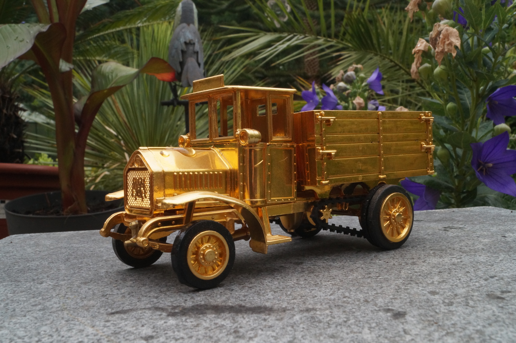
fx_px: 559
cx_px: 258
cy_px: 172
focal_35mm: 39
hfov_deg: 49.6
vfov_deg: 34.2
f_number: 22
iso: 1000
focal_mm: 26
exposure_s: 1/60
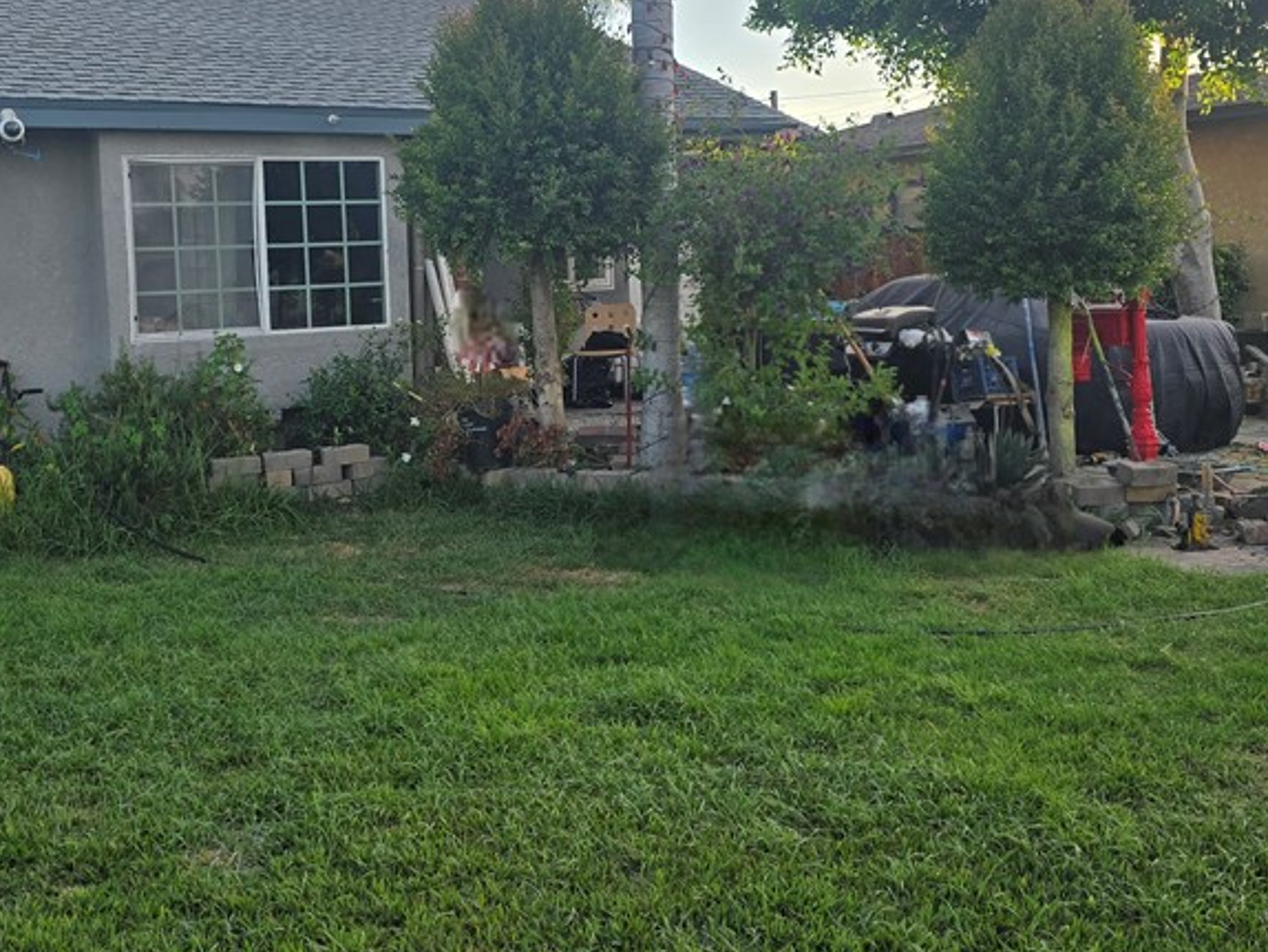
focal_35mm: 41
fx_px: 1502
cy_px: 338
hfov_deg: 45.4
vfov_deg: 34.9
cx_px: 493
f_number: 1.7
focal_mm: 6.3
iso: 12
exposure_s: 1/323
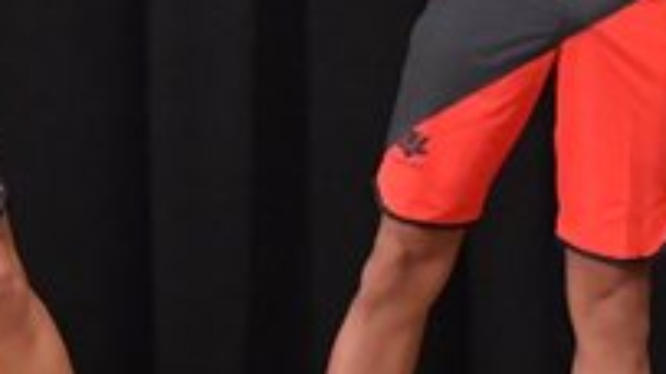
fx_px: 14246
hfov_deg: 2.7
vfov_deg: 1.5
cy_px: -10
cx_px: 461
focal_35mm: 807
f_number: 5.6
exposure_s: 1/400
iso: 6400
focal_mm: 135
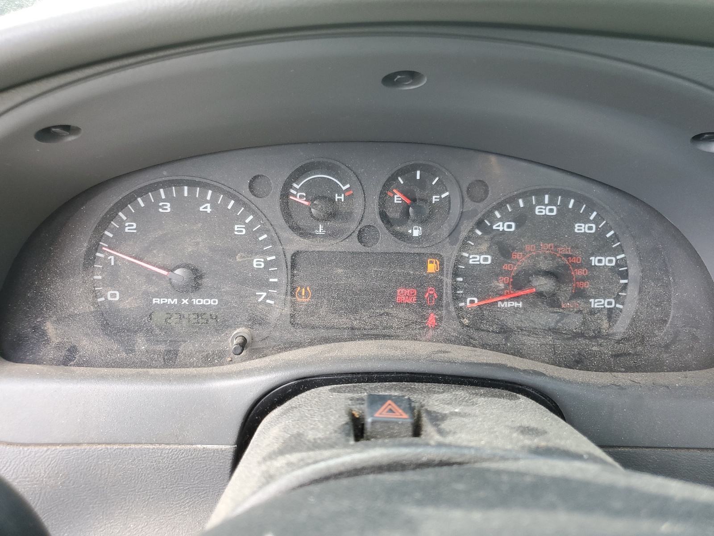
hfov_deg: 67.3
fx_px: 536
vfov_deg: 53.1
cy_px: 268
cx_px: 357
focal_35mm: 26
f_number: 1.5
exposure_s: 1/60.2
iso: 72
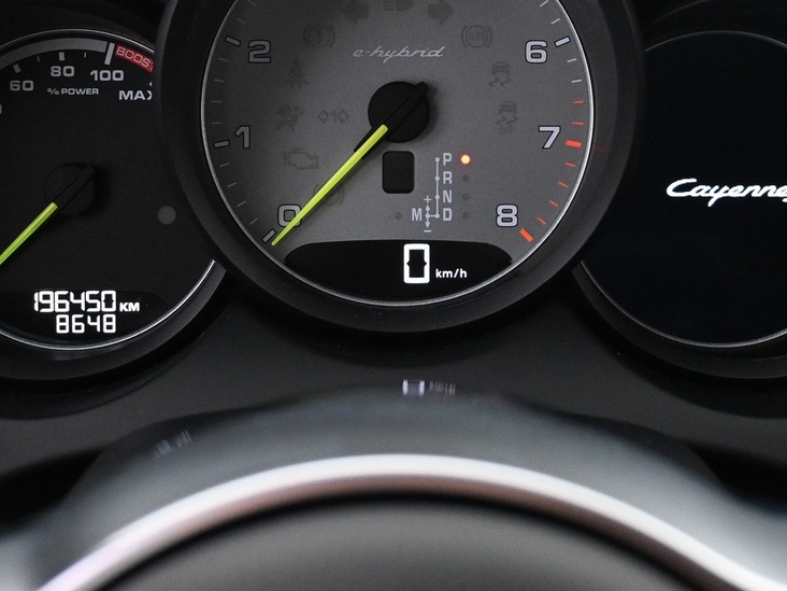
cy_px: 125
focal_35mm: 67
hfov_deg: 28.9
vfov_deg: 21.7
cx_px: 409
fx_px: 1525
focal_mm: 21
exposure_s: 1/30
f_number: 4
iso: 2500
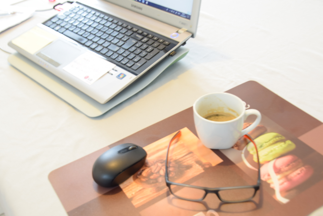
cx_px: 162
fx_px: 404
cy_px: 108
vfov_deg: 29.9
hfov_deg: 43.6
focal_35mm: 45
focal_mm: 30
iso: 100
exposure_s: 1.3
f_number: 8
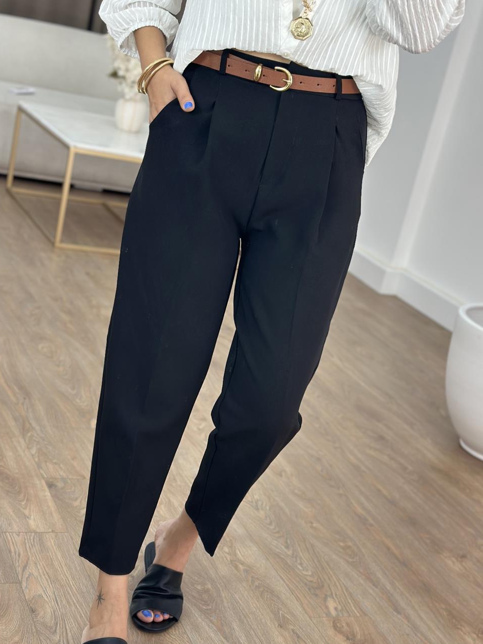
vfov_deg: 32.1
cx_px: 238
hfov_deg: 24.4
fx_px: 1116
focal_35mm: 60
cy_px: 361
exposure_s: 1/141
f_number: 1.78
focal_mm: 6.86
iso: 80
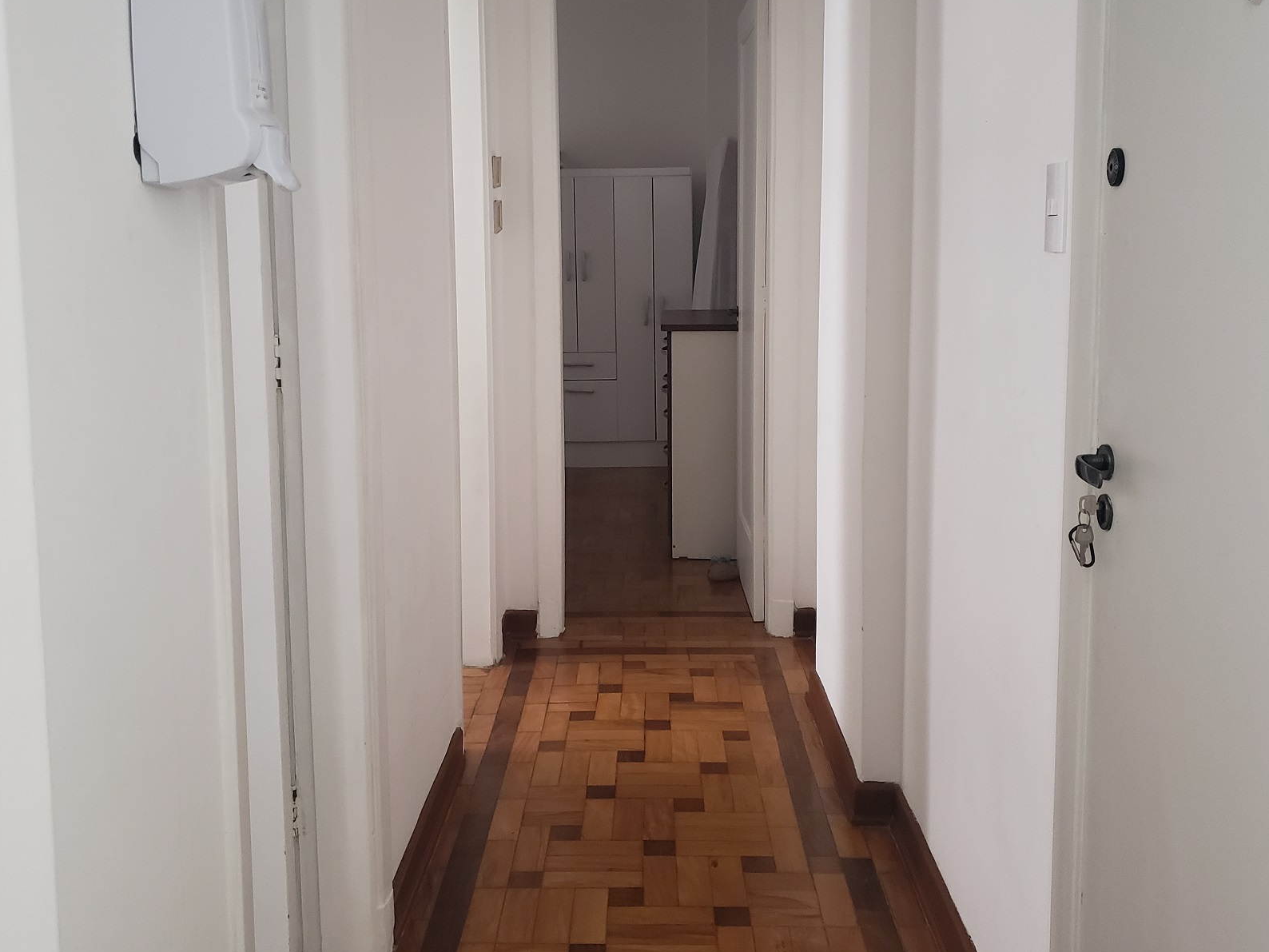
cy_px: 364
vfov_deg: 42.7
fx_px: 1210
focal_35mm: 33
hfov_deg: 55.3
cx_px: 596
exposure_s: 1/45
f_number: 1.5
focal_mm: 4.3
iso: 250
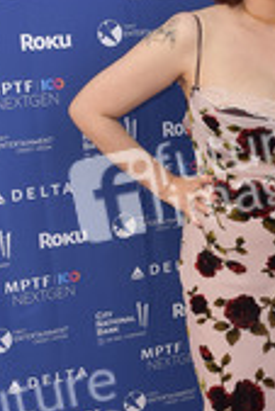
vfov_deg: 24.2
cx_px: 266
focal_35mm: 83
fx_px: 949
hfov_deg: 16.2
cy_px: 306
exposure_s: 1/250
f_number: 8
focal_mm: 35
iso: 250
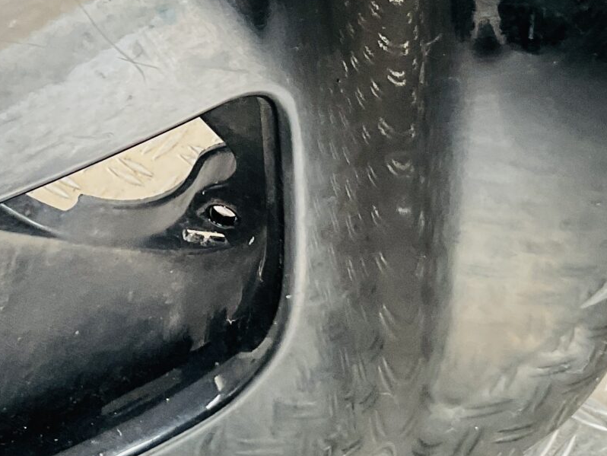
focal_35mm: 93
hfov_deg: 21.1
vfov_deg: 15.1
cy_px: -145
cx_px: 248
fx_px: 1631
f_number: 1.8
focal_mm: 3
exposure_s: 1/120
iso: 50
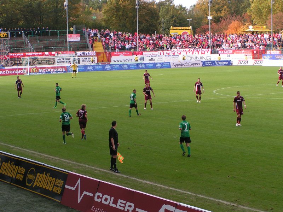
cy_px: 106
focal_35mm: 99
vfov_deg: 14.9
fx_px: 809
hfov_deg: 19.8
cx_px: 142
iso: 50
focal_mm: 15.2
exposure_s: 1/200
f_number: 5
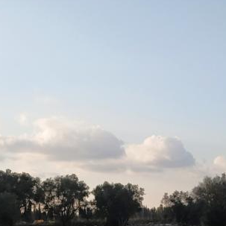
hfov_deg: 20.6
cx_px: 98
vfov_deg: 19.6
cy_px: 257
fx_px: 620
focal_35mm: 84
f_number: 1.9
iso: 160
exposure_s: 1/1890
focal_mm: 3.94
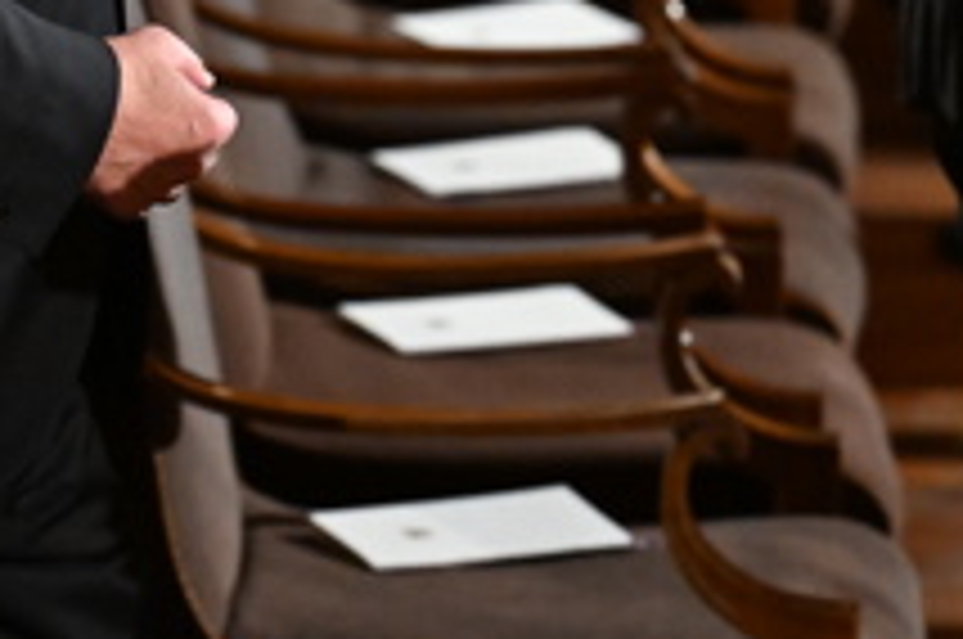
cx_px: -189
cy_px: -346
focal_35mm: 436
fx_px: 11645
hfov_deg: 4.7
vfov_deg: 3.1
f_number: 4.5
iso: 8000
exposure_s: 1/250
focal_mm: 135
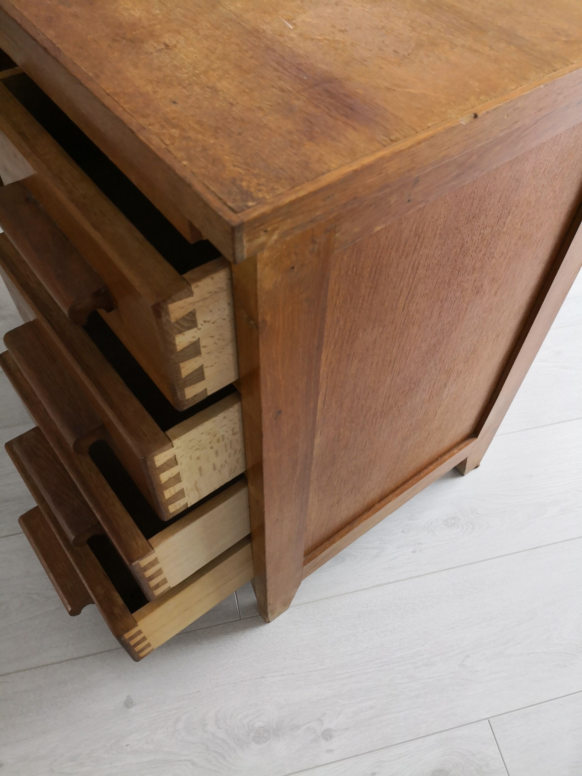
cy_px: 388
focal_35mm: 27
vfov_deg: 65.3
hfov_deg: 51.4
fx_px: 605
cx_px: 291
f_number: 1.6
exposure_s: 1/33.3
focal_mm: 3.95
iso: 160
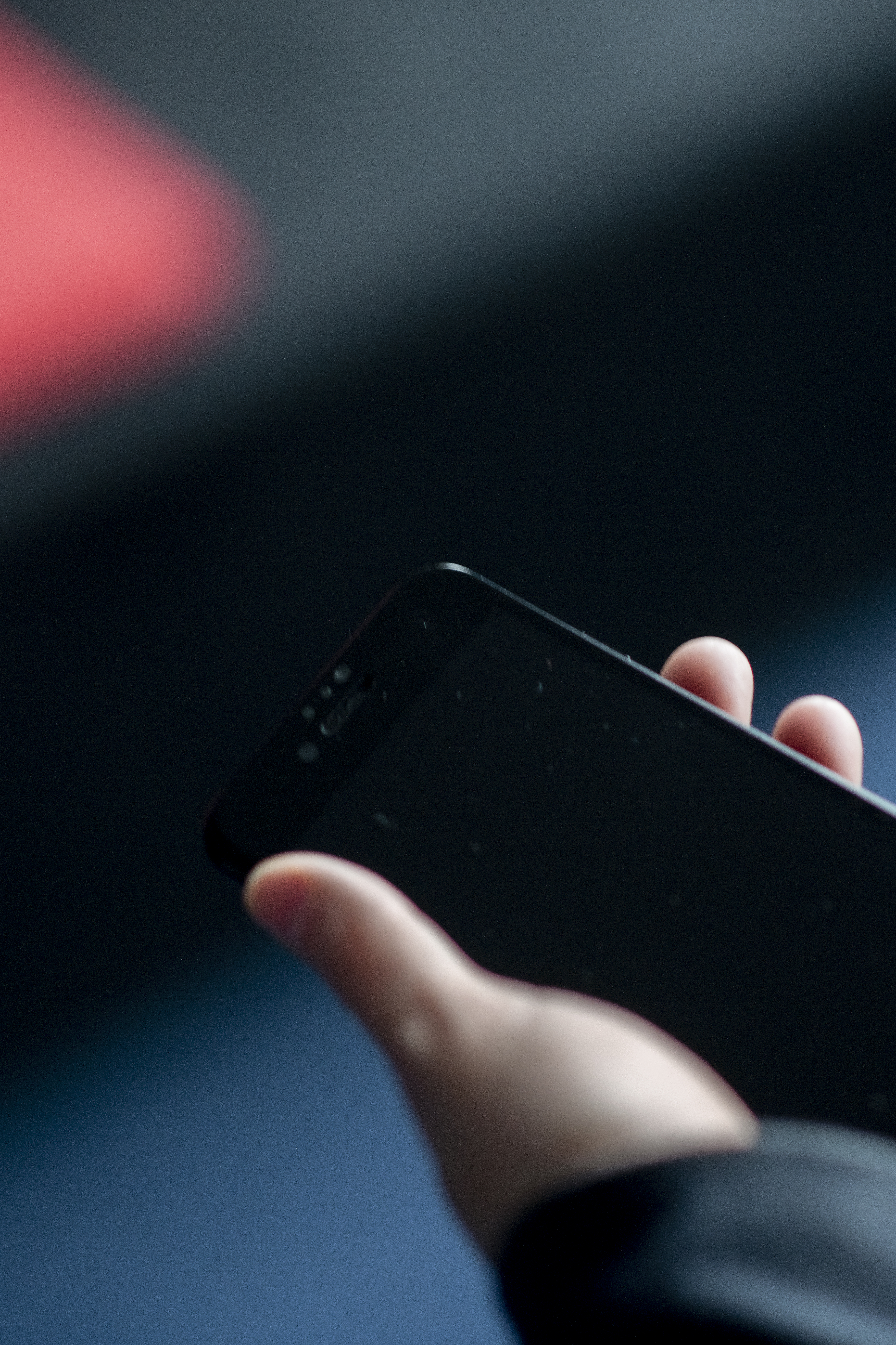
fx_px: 4779
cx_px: 426
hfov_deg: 10.7
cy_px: 672
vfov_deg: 16.0
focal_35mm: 128
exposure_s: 1/160
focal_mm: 85
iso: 250
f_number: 2
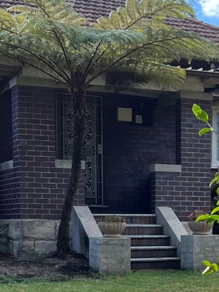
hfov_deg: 15.3
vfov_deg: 20.2
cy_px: 267
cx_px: 213
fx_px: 802
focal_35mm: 95
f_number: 1.5
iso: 50
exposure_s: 1/814
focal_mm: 5.7
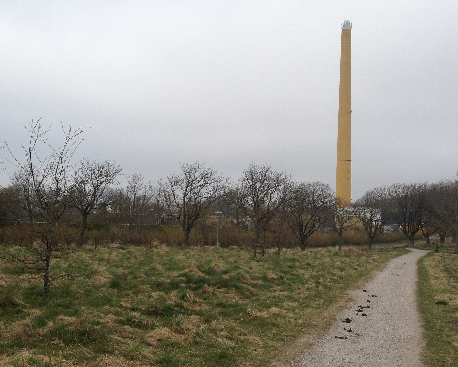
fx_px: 610
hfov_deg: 41.0
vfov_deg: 33.4
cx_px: 274
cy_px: 198
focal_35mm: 45
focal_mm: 4.28
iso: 64
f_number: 2.4
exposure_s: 1/1972
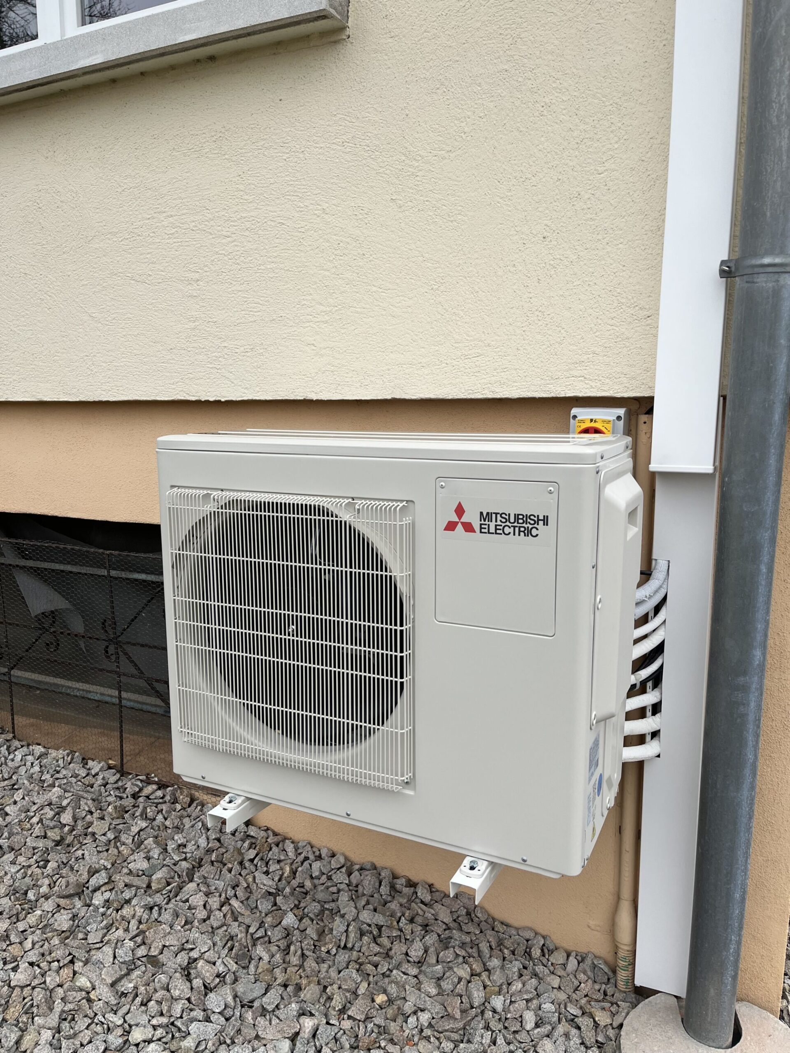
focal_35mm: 26
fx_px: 791
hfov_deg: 53.1
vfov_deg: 67.3
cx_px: 395
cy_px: 526
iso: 50
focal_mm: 5.1
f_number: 1.6
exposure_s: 1/309
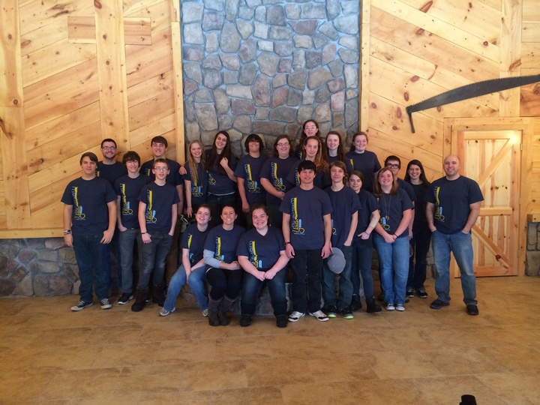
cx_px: 270
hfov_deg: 60.0
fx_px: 468
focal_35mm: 30
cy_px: 202
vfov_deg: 46.8
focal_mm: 4.12
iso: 250
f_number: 2.2
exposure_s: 1/30
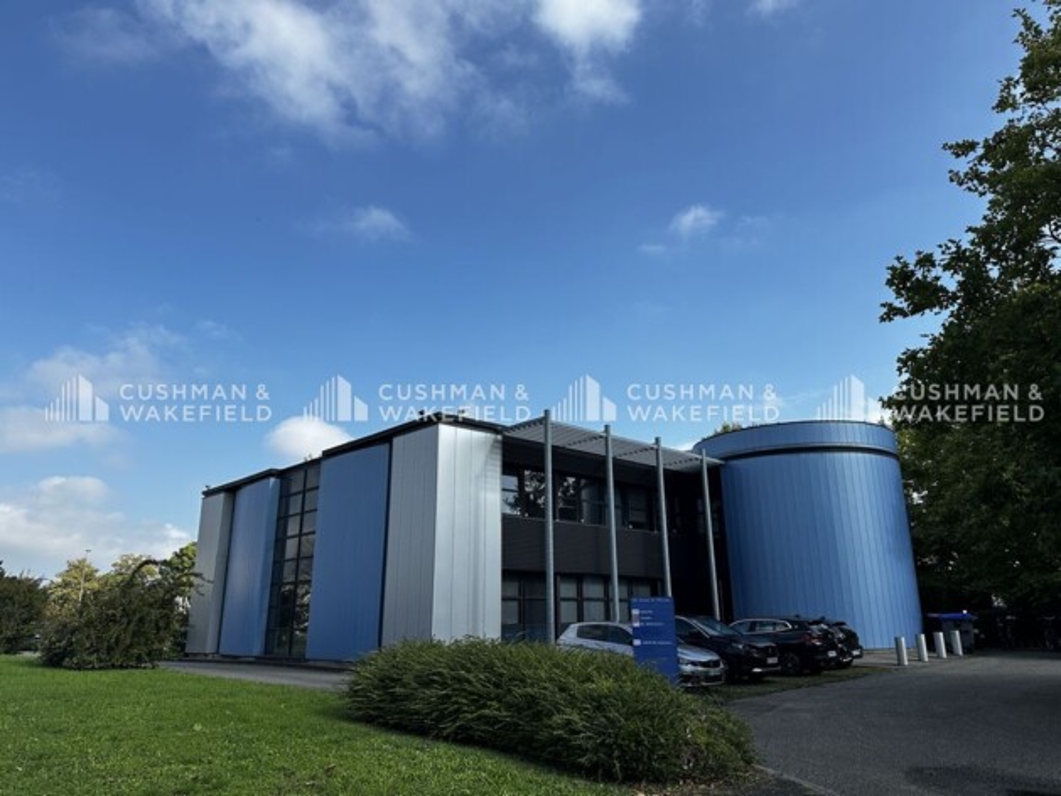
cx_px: 530
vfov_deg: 56.8
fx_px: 736
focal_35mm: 24
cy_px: 398
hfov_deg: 71.6
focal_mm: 6.86
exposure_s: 1/4016
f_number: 1.78
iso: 80
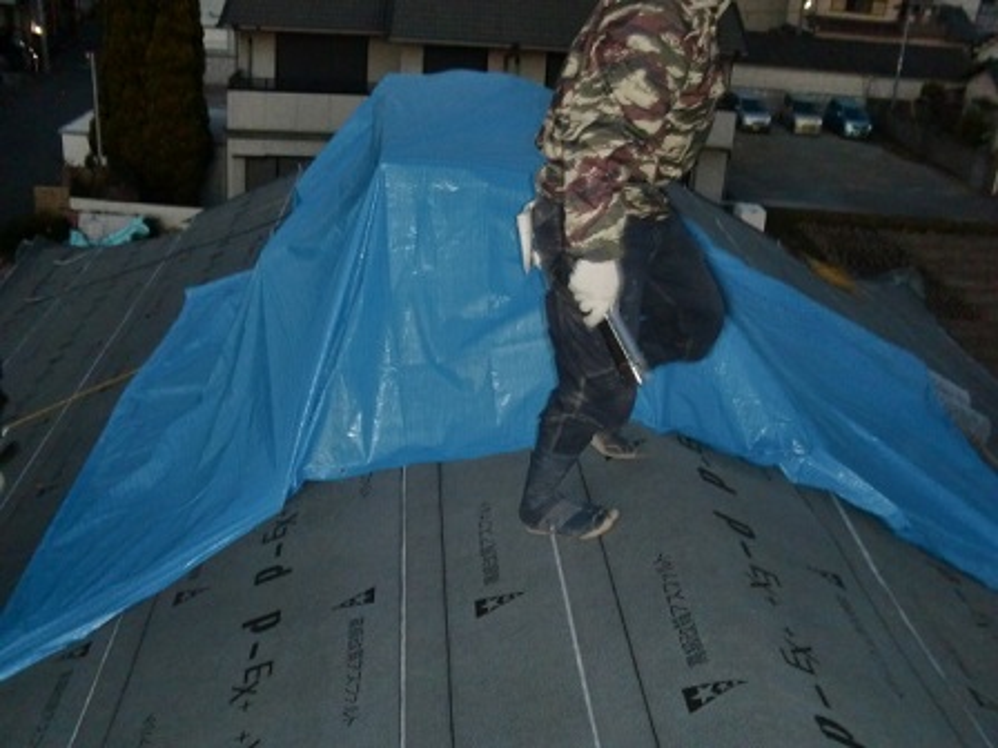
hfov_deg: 49.0
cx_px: 499
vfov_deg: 37.7
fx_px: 1096
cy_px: 374
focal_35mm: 38
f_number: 3.9
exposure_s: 1/40
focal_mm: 6.66
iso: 400
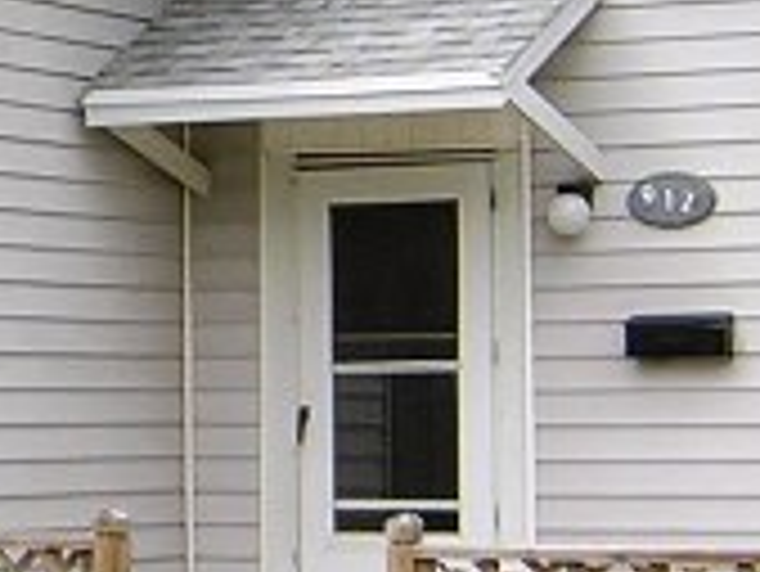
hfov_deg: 11.5
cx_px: -76
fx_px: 3735
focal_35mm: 170
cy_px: 0
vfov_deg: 8.7
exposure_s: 1/168
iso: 100
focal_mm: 4.7
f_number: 5.2
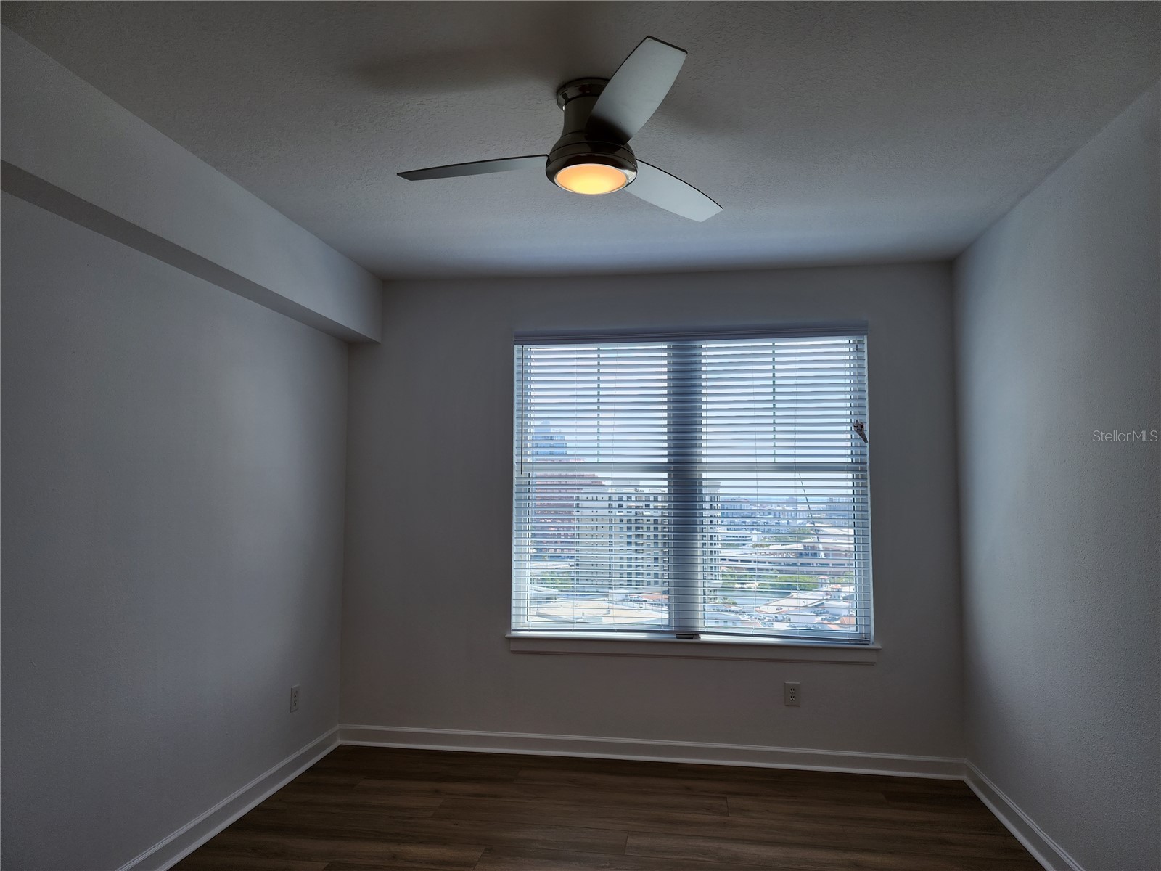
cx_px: 580
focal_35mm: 23
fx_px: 771
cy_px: 436
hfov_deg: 73.9
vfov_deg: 58.9
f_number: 1.8
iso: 12
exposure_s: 1/222
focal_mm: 6.4
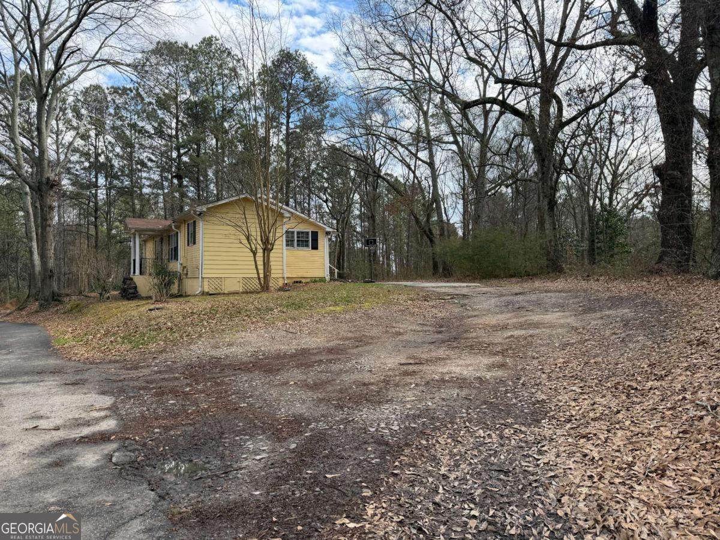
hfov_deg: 71.6
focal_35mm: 24
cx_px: 360
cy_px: 270
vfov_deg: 56.8
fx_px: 499
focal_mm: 6.76
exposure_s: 1/1618
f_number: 1.78
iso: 100
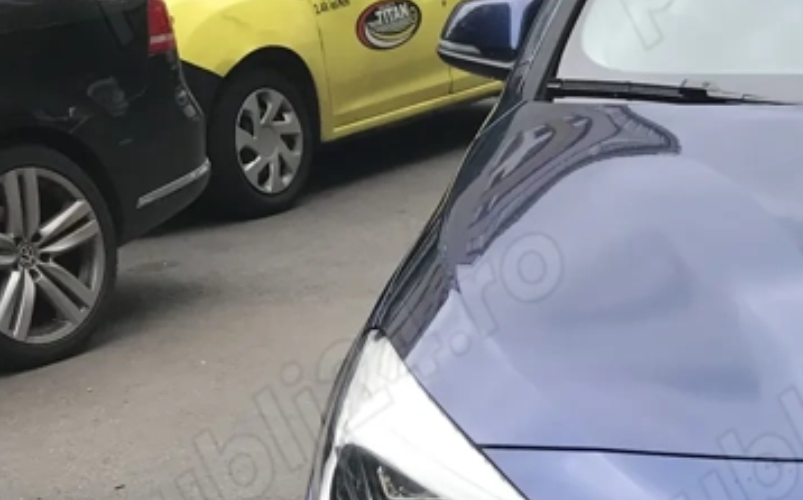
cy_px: 451
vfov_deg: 15.5
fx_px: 1815
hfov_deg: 21.9
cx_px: 1108
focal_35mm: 83
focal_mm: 3.99
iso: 20
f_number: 1.8
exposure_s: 1/725
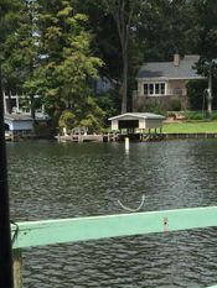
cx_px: 151
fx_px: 693
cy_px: 263
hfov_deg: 17.7
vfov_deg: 22.9
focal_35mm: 83
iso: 32
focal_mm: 4.15
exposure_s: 1/2326
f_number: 2.2
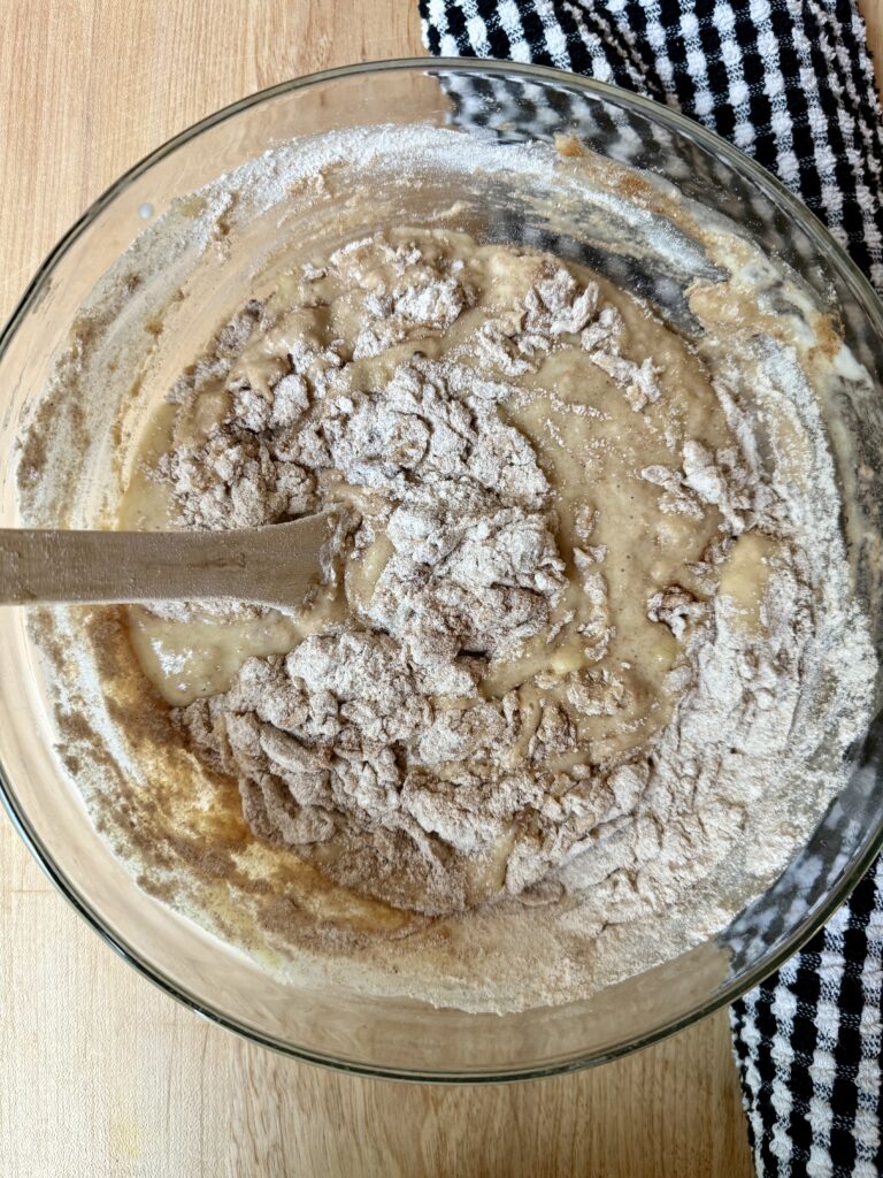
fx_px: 816
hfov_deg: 56.8
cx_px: 442
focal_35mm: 24
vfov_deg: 71.6
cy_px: 589
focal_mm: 6.76
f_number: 1.78
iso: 200
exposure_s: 1/120
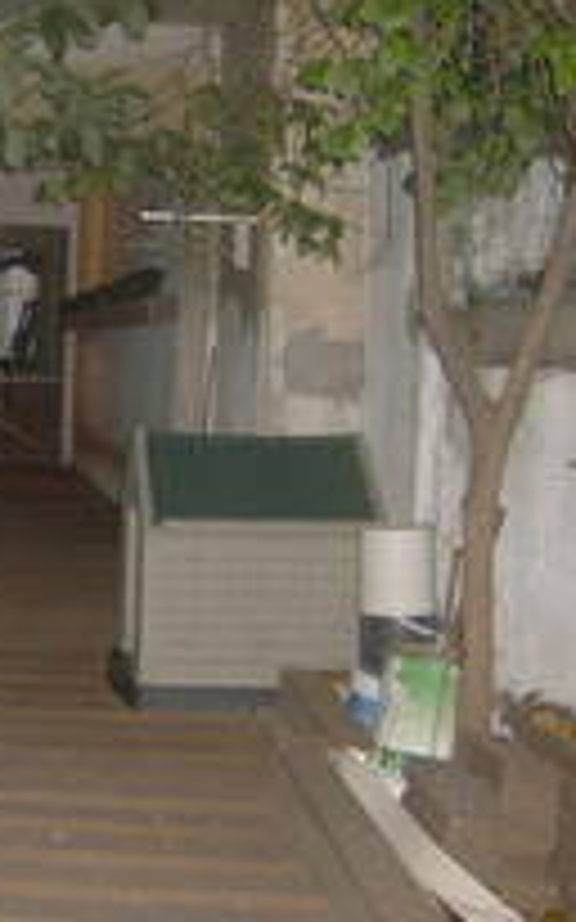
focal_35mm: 67
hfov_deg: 17.8
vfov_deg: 30.6
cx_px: -230
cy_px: 414
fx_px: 1684
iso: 200
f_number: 2.8
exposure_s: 1/60
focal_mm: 6
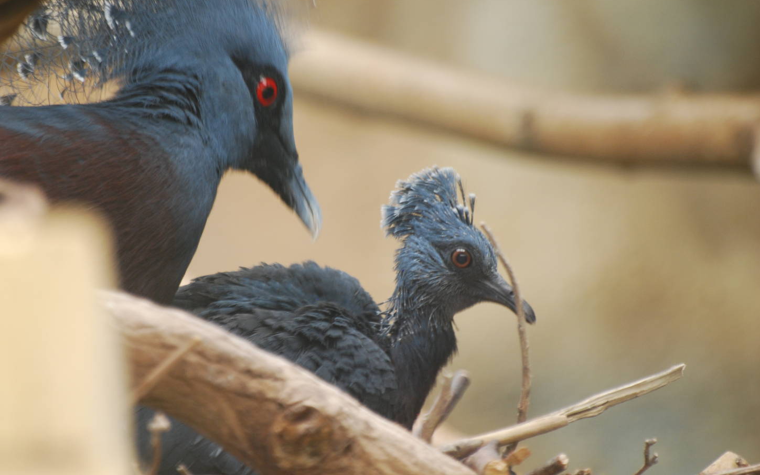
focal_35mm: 507
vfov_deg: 2.6
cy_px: 227
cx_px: 344
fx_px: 10502
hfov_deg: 4.1
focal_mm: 300
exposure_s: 1/40
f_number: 5.6
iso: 400
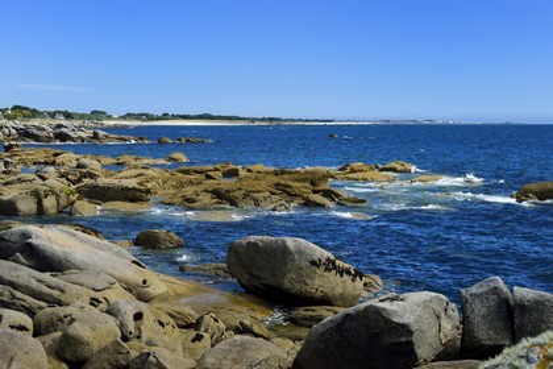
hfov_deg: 36.2
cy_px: 184
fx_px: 845
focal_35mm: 55
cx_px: 276
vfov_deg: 24.6
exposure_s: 1/400
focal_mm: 55
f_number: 10
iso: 200
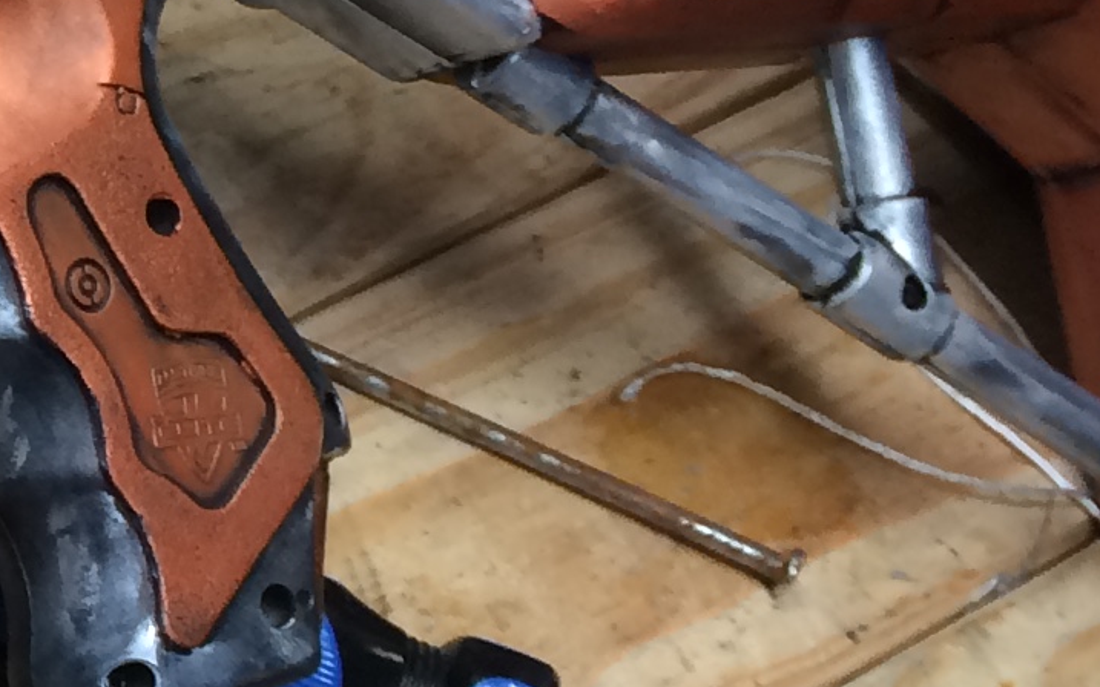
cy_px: 360
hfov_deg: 12.9
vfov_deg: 9.4
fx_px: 4197
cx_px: -1132
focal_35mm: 140
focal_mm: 4.15
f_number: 2.2
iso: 32
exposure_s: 1/40
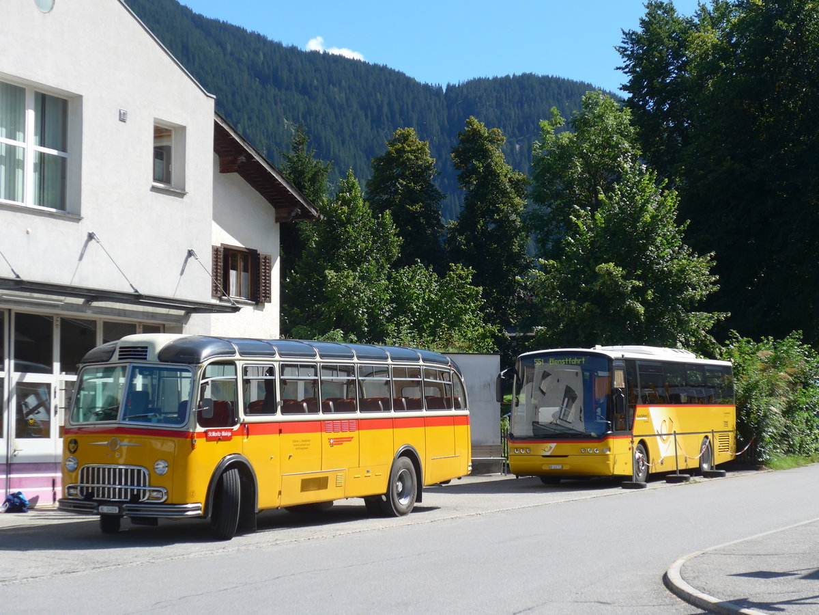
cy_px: 308
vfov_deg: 21.0
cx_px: 410
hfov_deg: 27.8
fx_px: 1656
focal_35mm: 70
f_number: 4.1
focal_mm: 14.2
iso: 80
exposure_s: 1/500
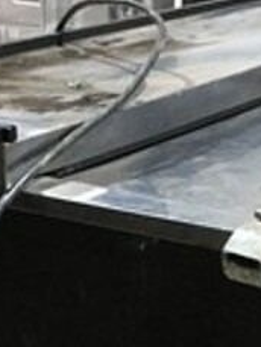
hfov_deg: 14.4
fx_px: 1035
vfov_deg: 17.5
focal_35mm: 103
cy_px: 492
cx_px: 149
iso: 125
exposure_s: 1/4
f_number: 2.2
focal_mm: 4.15
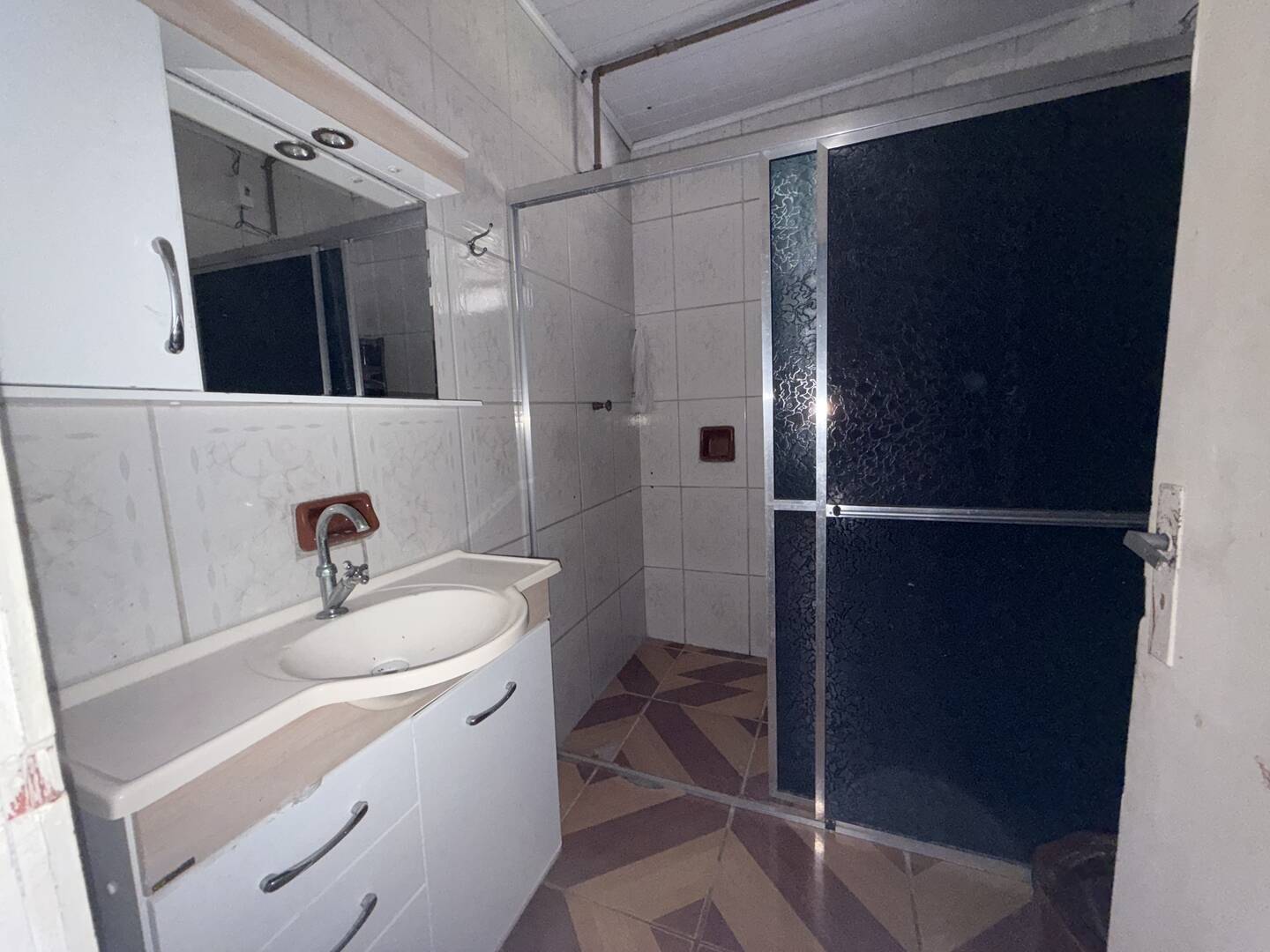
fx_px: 514
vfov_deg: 85.7
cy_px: 476
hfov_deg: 102.1
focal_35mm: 14
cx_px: 635
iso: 250
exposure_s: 1/54
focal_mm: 2.22
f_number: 2.2
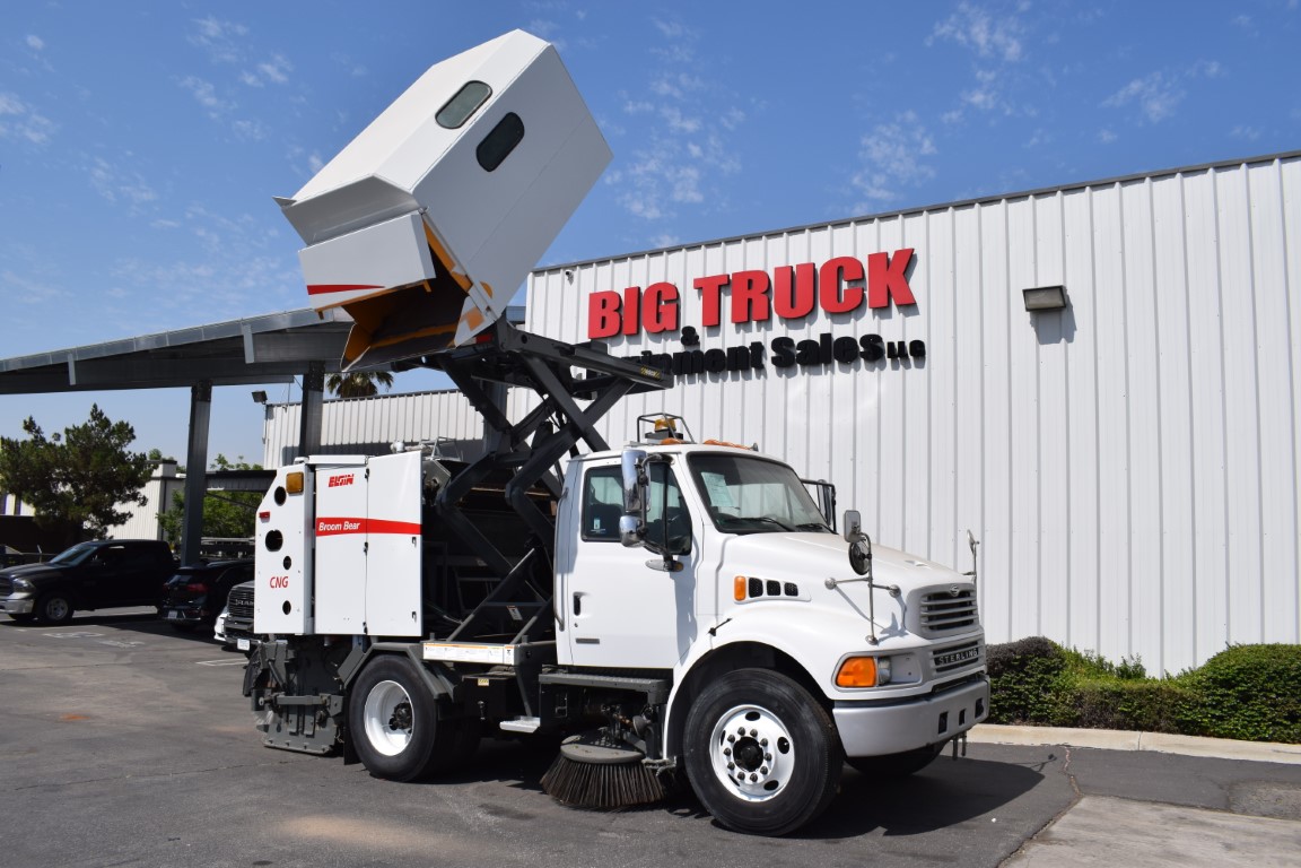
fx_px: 976
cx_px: 650
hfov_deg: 67.4
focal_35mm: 27
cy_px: 434
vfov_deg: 47.9
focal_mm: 18
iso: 200
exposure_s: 1/500
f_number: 11
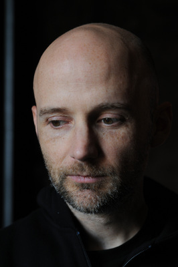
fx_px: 691
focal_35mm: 93
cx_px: 89
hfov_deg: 14.7
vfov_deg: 21.9
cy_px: 134
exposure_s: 1/50
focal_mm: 62
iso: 400
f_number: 4
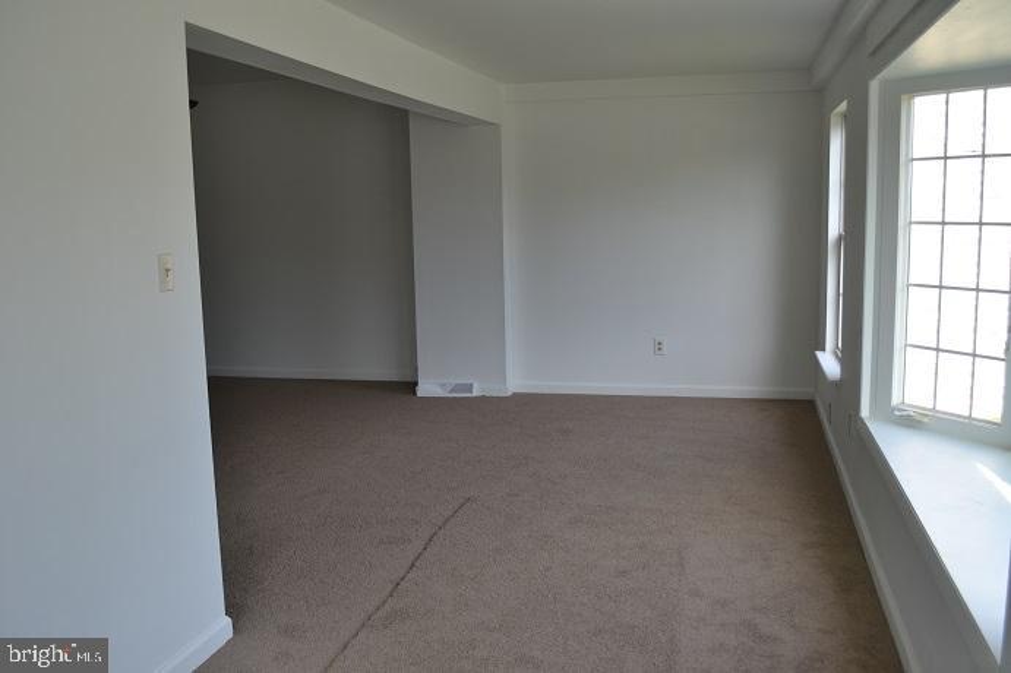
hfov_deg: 57.2
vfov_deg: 39.9
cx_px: 506
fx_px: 926
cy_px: 336
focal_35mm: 33
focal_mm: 22
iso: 100
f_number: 5
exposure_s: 1/100
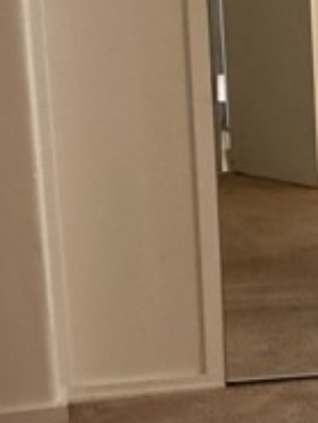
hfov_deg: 13.0
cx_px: 506
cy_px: 233
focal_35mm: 107
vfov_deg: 18.4
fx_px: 1309
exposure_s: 1/40
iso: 250
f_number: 2.4
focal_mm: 3.3
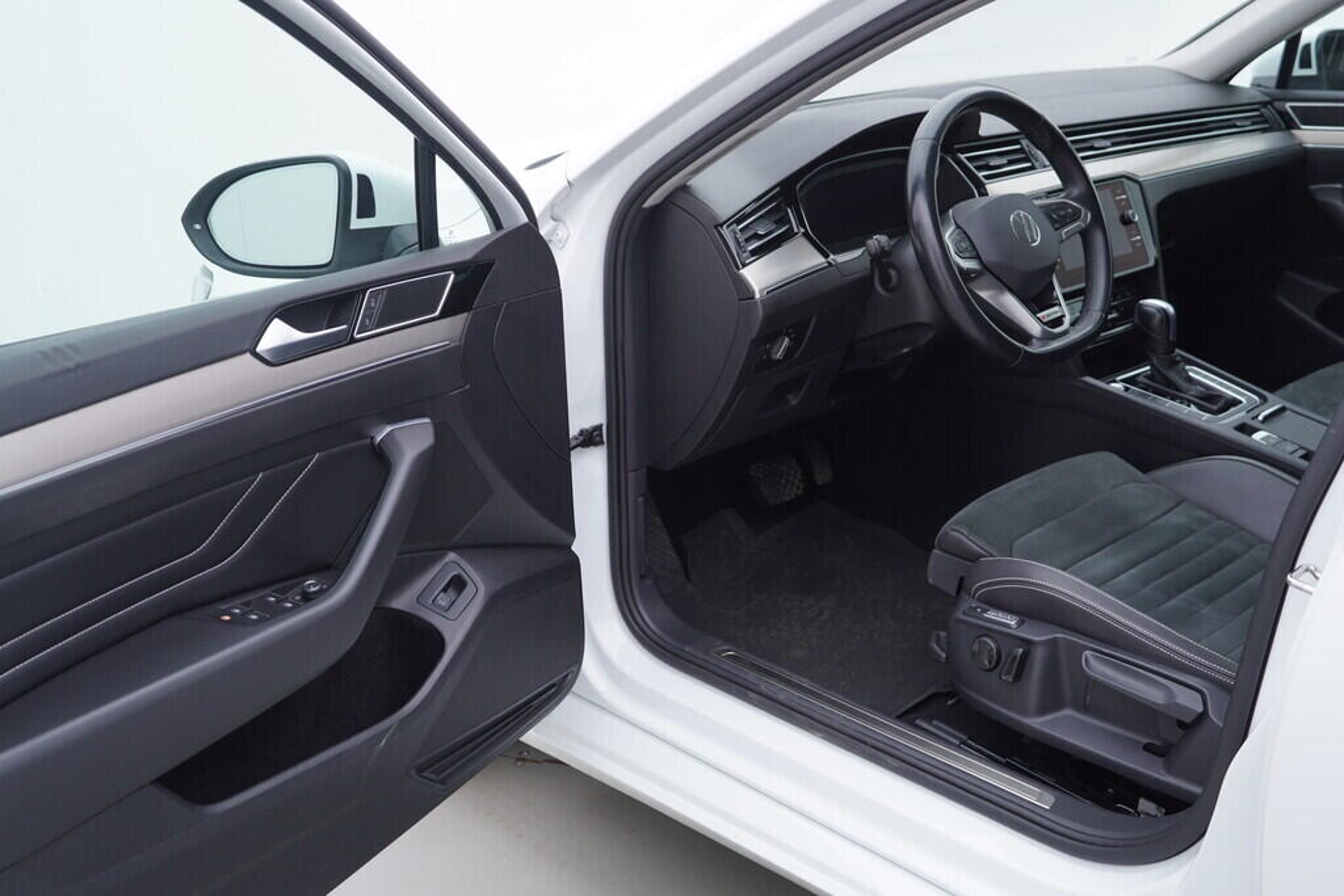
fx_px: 1344
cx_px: 672
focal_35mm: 36
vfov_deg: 36.9
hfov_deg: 53.1
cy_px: 448
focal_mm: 24
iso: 125
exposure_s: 1/50
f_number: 3.2
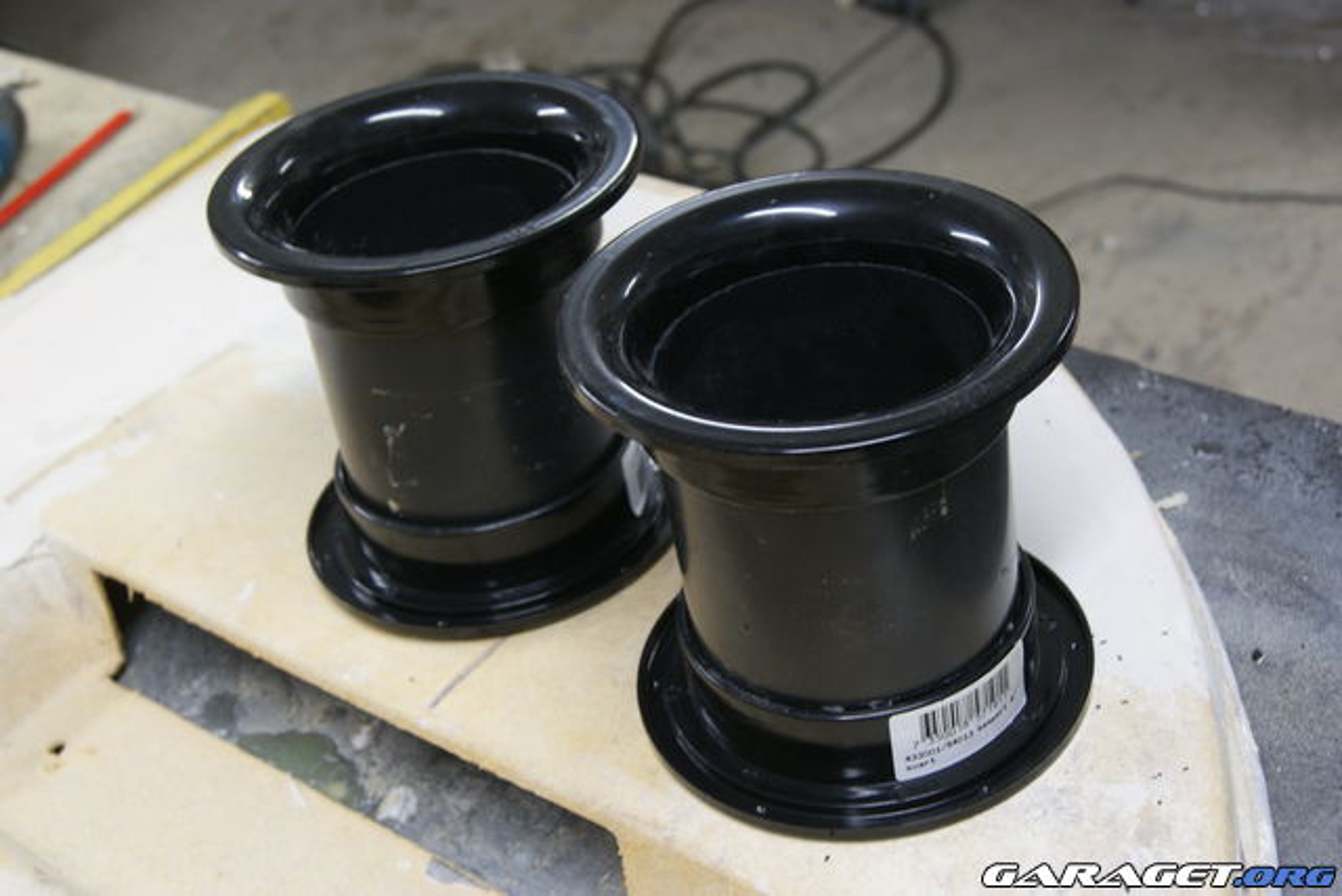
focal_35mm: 52
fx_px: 1957
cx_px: 671
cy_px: 448
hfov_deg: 37.8
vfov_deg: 25.8
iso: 400
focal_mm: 35
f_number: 5.6
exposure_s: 1/13
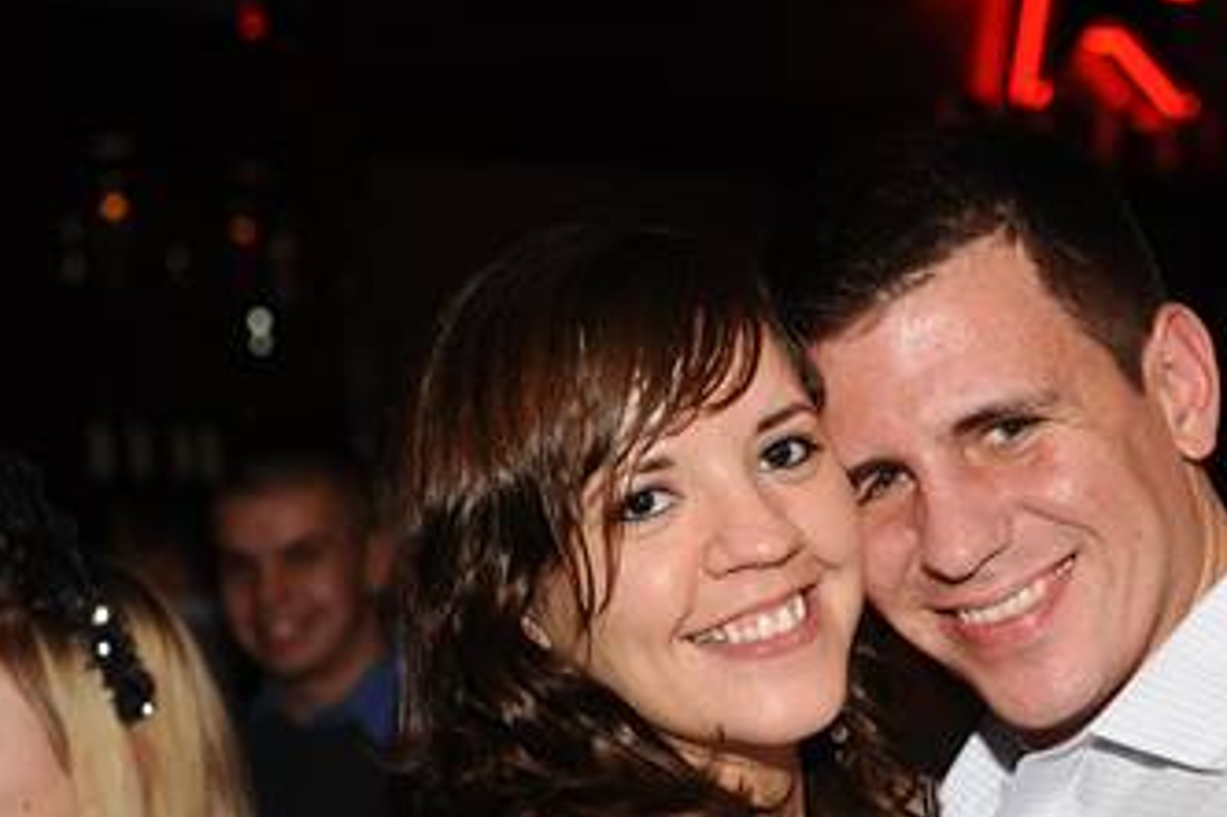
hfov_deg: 17.6
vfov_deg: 11.8
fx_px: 3952
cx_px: 887
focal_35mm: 116
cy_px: 669
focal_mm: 70
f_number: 5.6
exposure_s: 1/250
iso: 800
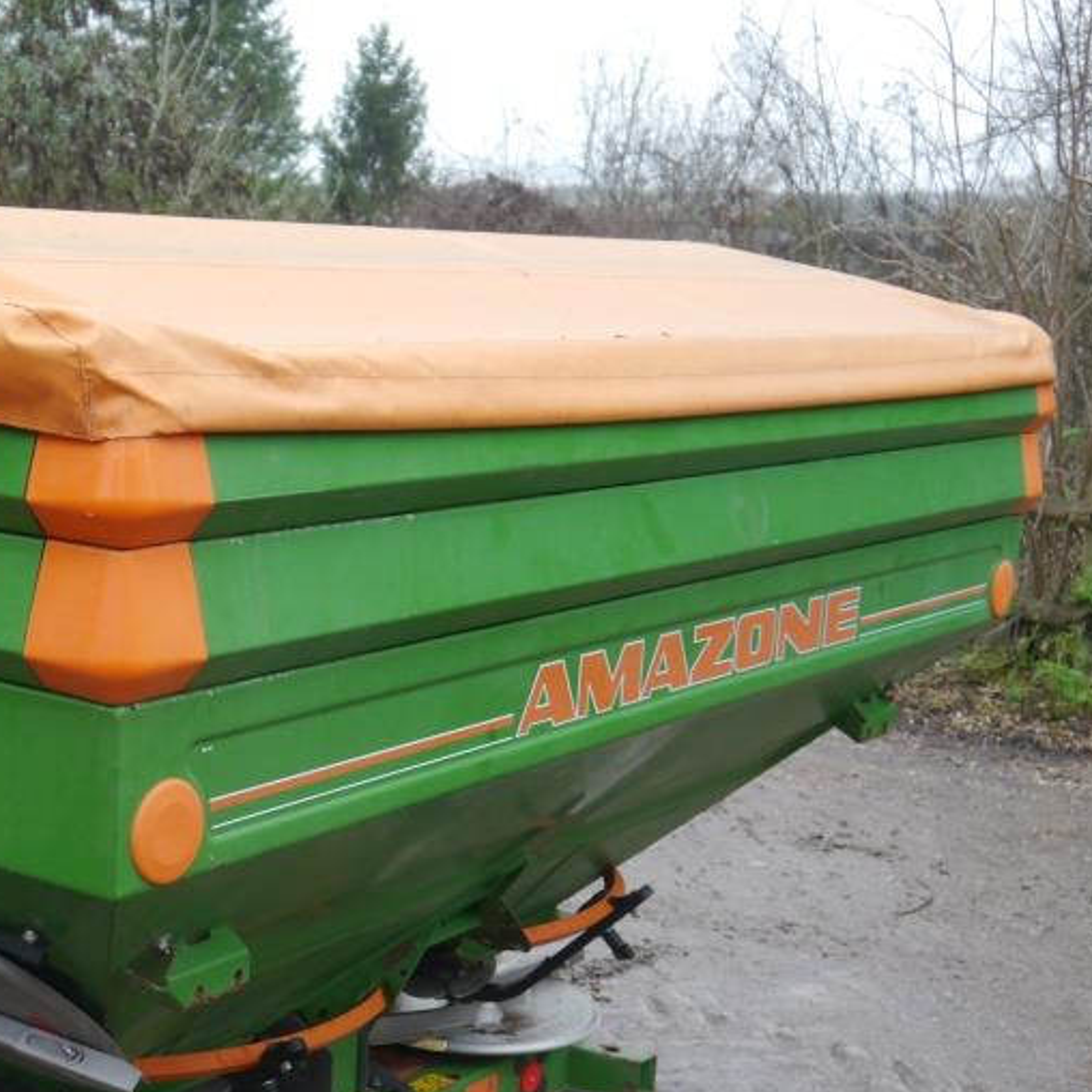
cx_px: 211
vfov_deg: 29.6
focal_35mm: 57
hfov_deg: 29.3
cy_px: 806
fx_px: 2034
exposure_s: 1/60
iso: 250
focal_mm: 16
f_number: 3.9
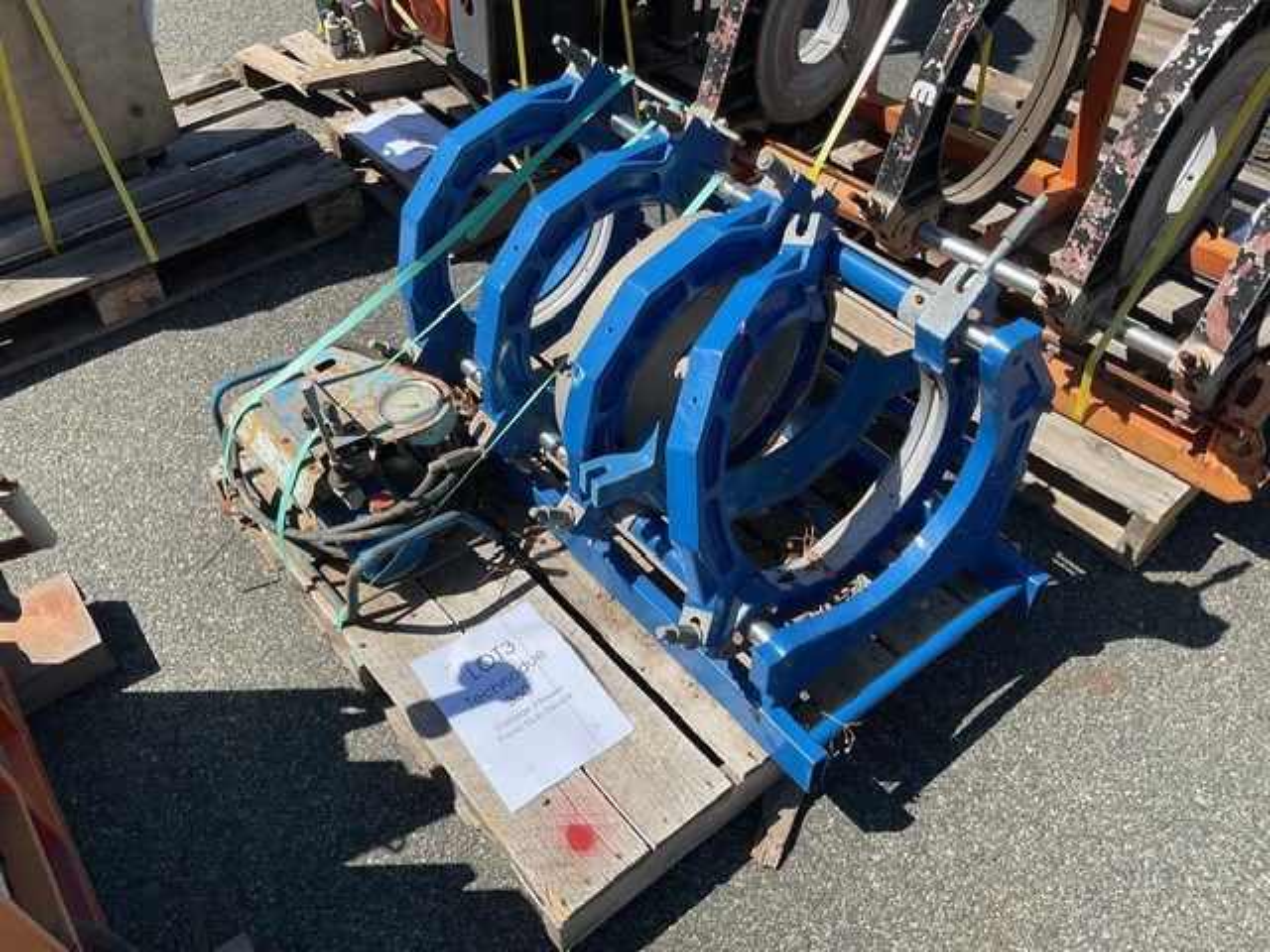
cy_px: 476
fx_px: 1064
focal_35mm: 29
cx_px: 635
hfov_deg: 61.7
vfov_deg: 48.2
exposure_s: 1/1786
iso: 16
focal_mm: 3
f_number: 1.8
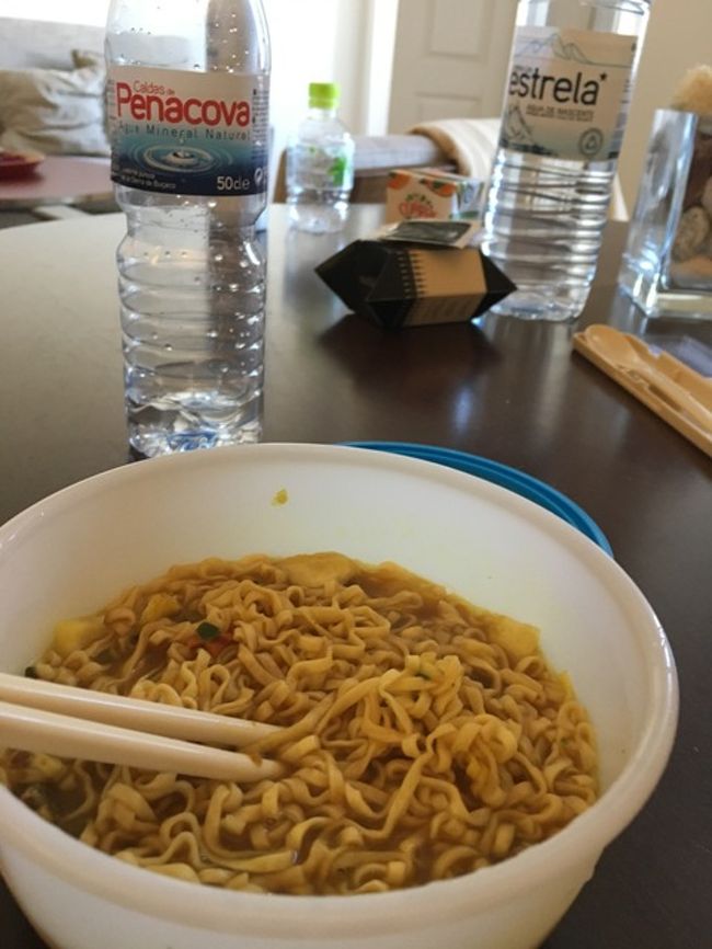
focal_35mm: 29
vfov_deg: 61.6
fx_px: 795
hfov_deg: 48.2
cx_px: 356
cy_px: 474
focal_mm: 4.15
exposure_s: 1/33
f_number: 2.2
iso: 200
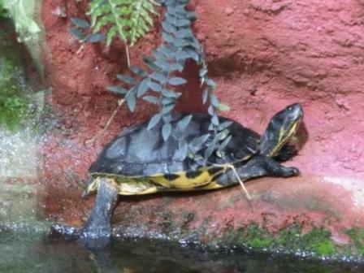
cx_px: 182
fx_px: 1735
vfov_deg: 9.0
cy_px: 136
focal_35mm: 165
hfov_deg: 12.0
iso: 3200
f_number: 5.9
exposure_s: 1/50
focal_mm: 29.5
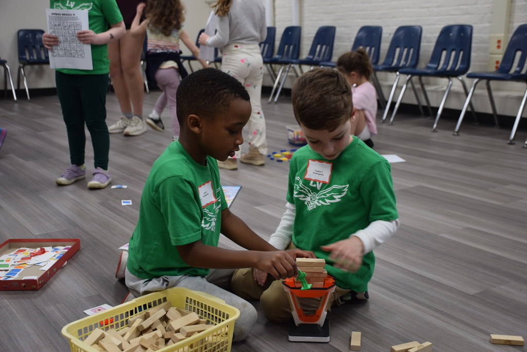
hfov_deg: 43.6
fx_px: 659
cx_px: 264
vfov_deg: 29.9
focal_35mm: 45
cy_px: 176
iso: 400
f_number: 4
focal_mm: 30
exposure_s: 1/60
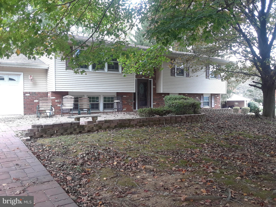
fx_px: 239
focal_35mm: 30
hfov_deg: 60.0
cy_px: 104
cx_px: 138
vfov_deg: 46.8
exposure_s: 1/40
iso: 50
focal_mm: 2.47
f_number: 1.9
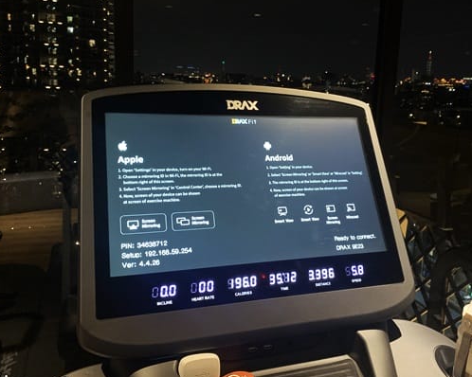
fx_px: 475
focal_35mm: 34
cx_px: 276
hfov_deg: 52.6
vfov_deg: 43.2
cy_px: 165
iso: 640
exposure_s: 1/30
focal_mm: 4.25
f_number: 1.8
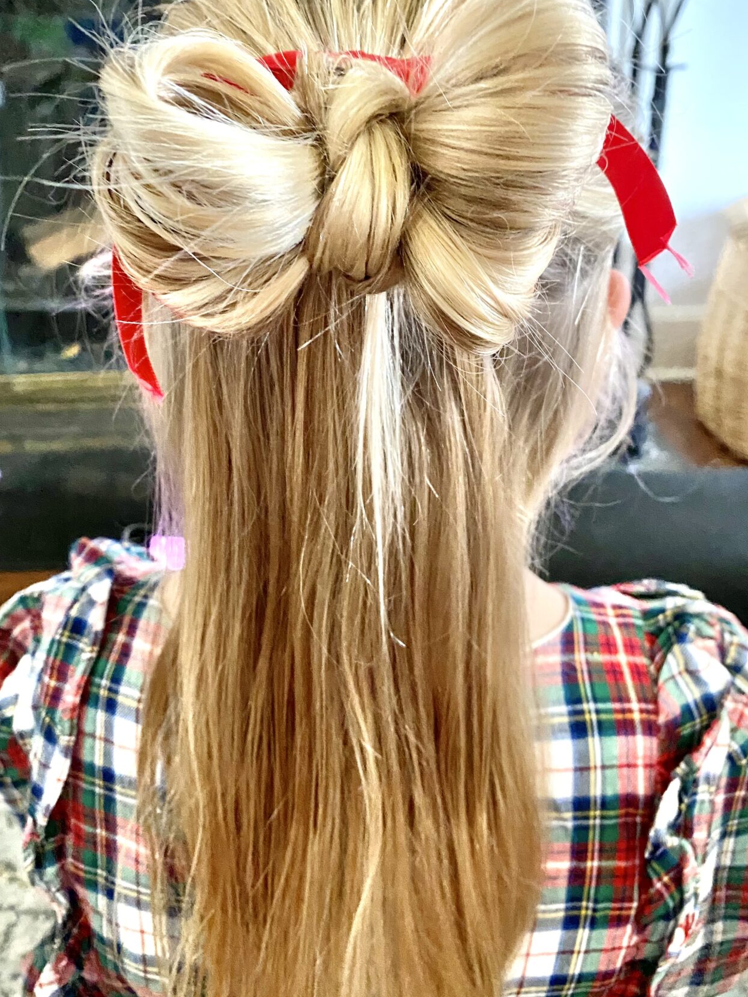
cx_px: 375
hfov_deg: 44.2
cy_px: 400
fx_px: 922
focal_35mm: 32
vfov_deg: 56.4
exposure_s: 1/30
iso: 800
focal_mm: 4.25
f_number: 1.8
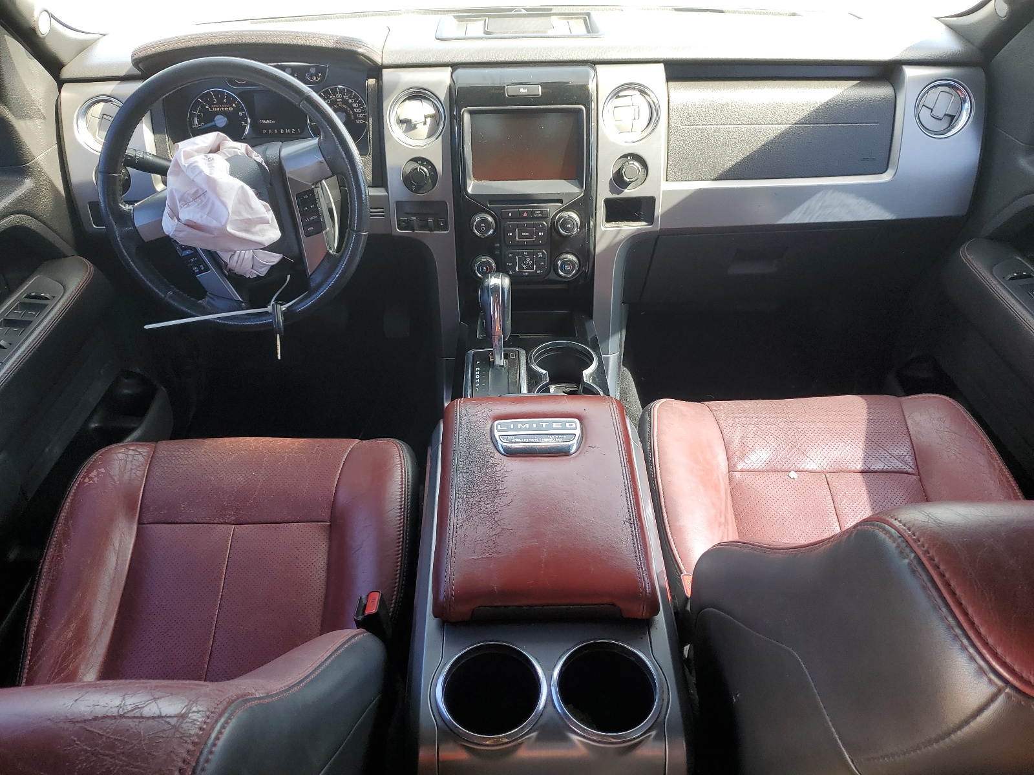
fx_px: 777
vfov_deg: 53.1
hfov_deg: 67.3
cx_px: 517
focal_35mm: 26
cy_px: 388
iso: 52
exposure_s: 1/120
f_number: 1.5
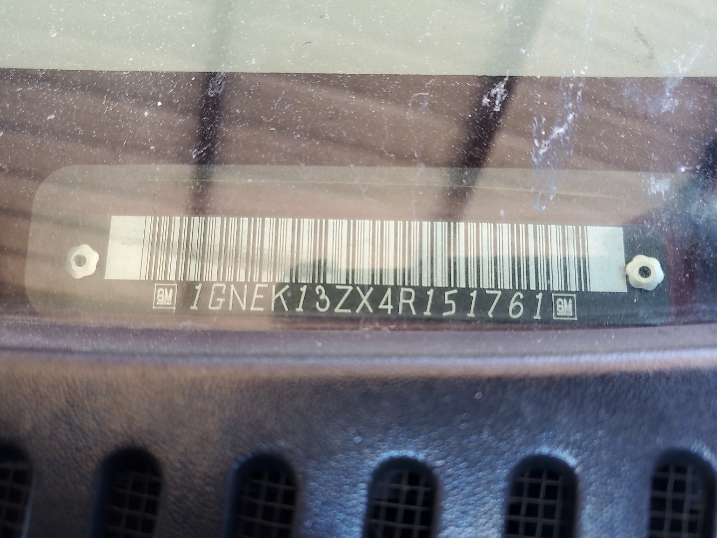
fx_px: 559
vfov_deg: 51.4
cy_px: 265
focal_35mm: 27
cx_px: 349
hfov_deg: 65.3
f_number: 1.5
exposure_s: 1/60.2
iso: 60
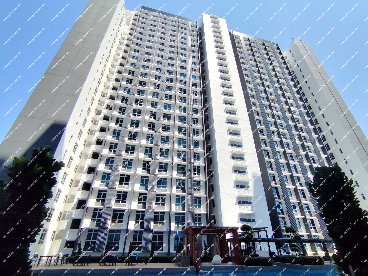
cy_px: 138
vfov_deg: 78.1
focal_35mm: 16
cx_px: 184
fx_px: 170
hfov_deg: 94.5
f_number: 2.2
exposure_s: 1/1997
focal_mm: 1.65
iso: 50
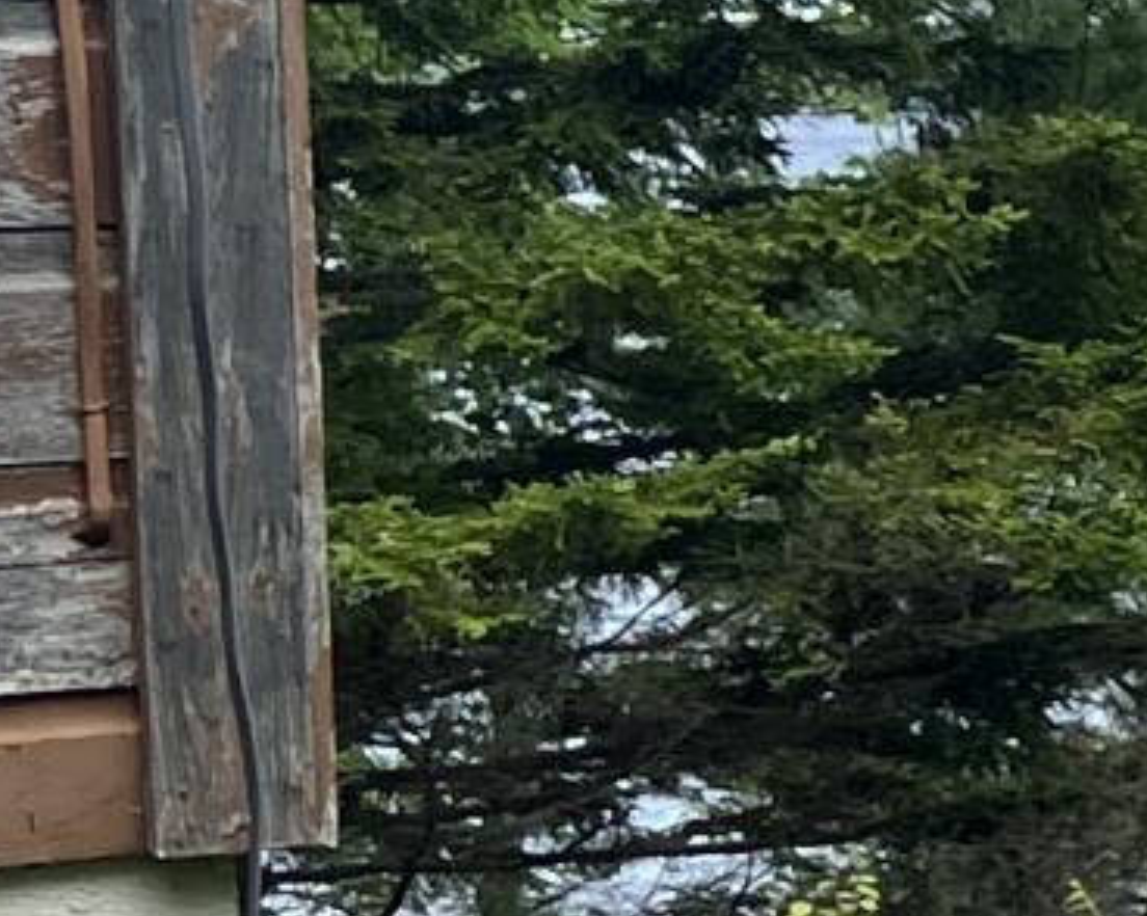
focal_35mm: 207
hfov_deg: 8.0
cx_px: 3438
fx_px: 7023
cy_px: 483
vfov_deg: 7.5
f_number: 1.5
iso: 50
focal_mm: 5.7
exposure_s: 1/2762
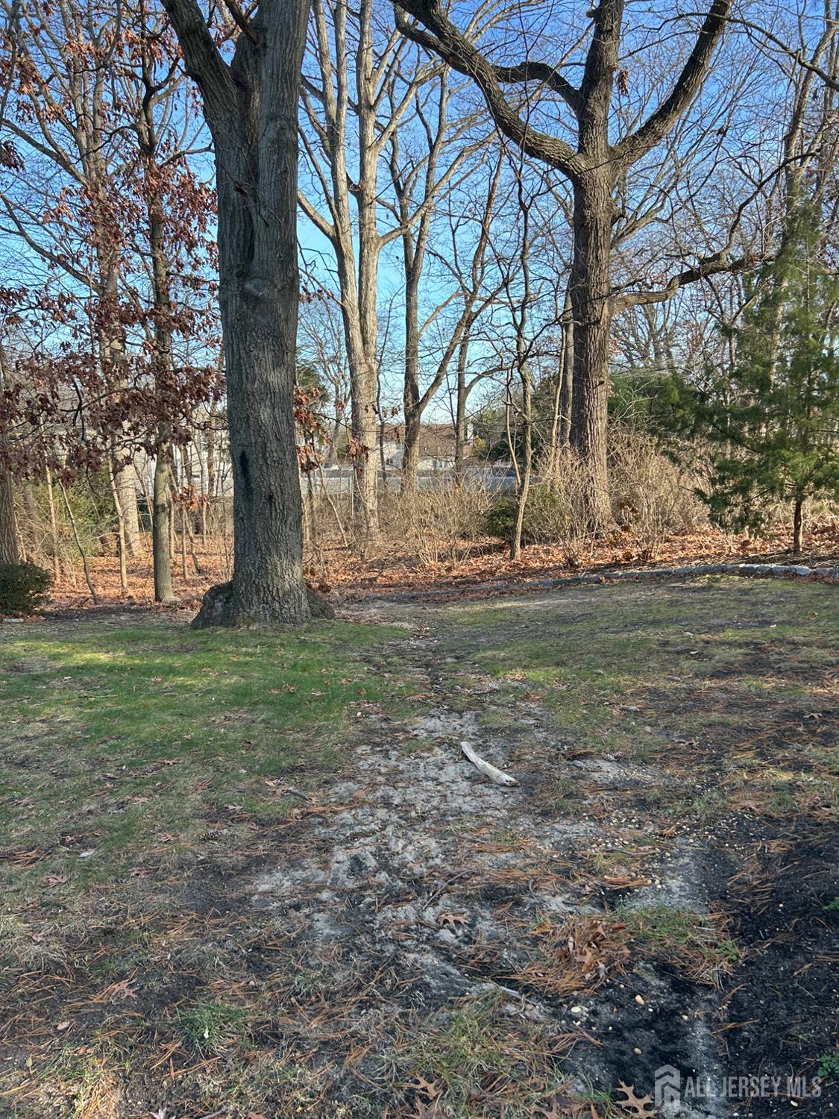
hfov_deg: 53.1
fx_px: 840
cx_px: 420
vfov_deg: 67.3
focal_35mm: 26
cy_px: 560
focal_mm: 5.7
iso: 50
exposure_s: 1/632
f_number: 1.5
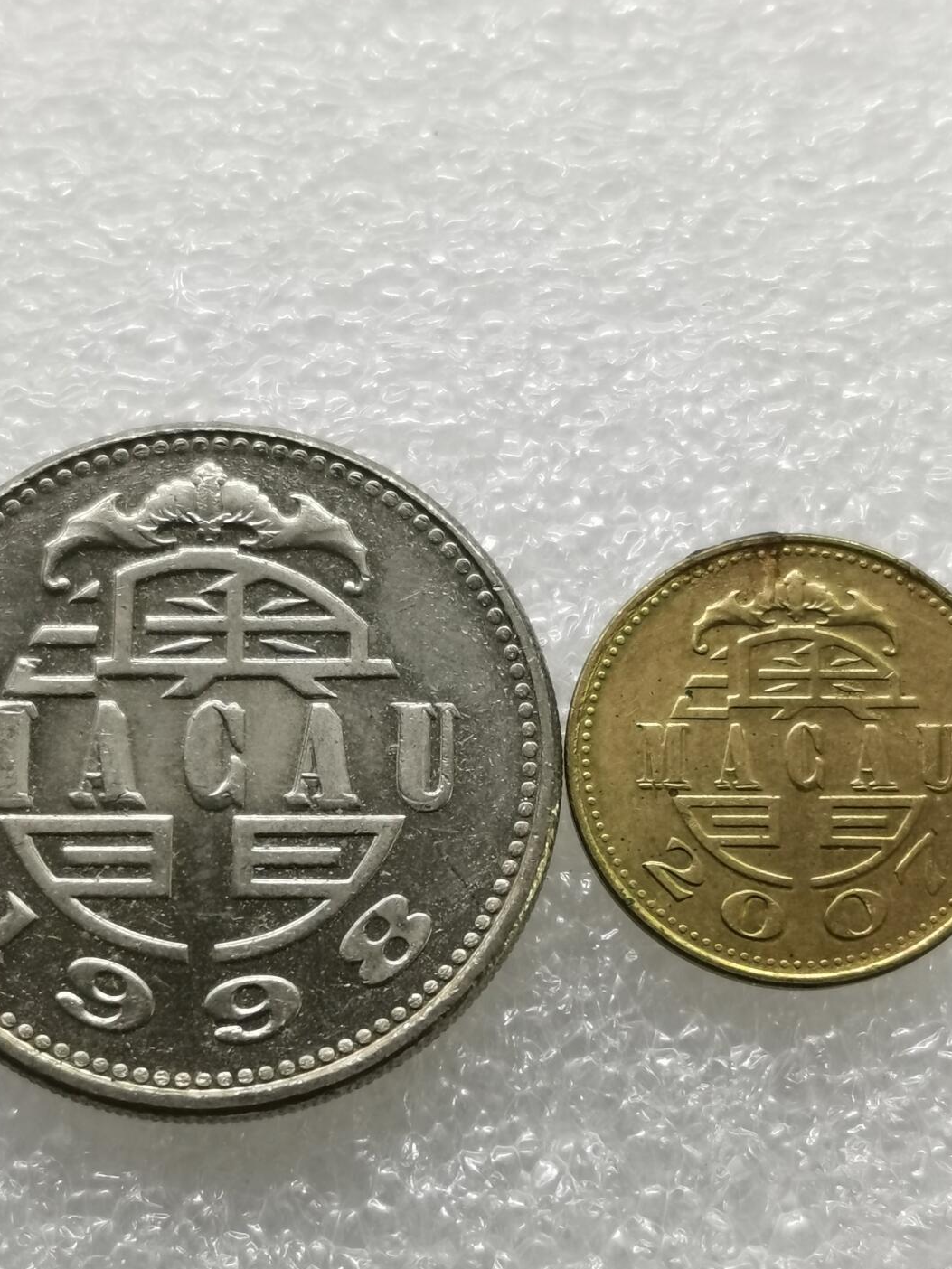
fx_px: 3337
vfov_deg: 21.5
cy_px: 758
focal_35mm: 91
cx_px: 442
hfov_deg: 16.2
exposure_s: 1/100
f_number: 1.6
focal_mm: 5.56
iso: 64
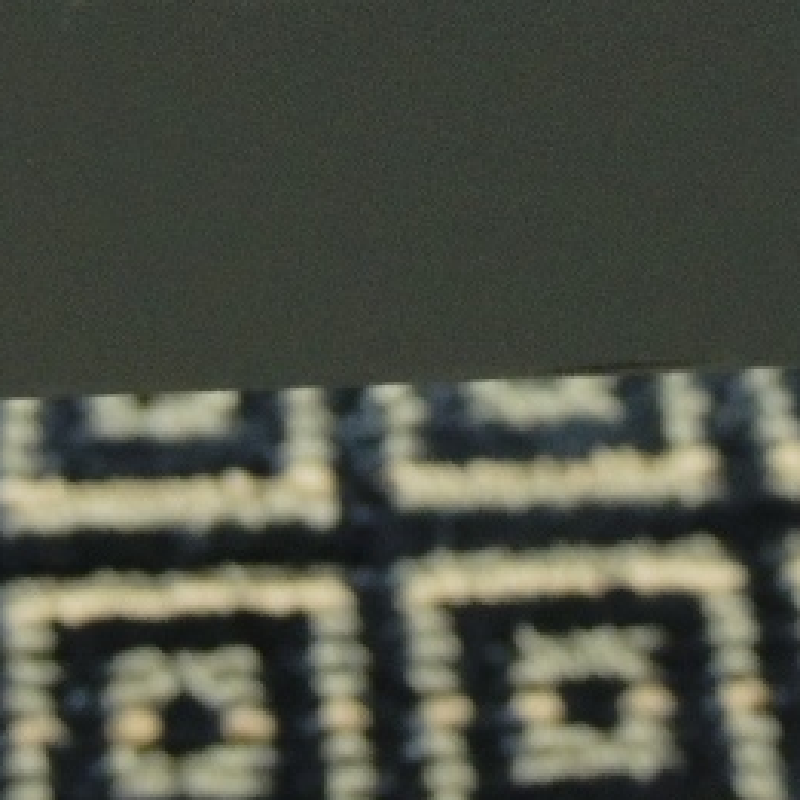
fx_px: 3608
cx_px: 562
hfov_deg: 12.6
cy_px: 11
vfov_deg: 12.5
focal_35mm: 138
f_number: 3.3
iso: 500
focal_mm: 7.1
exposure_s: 1/13
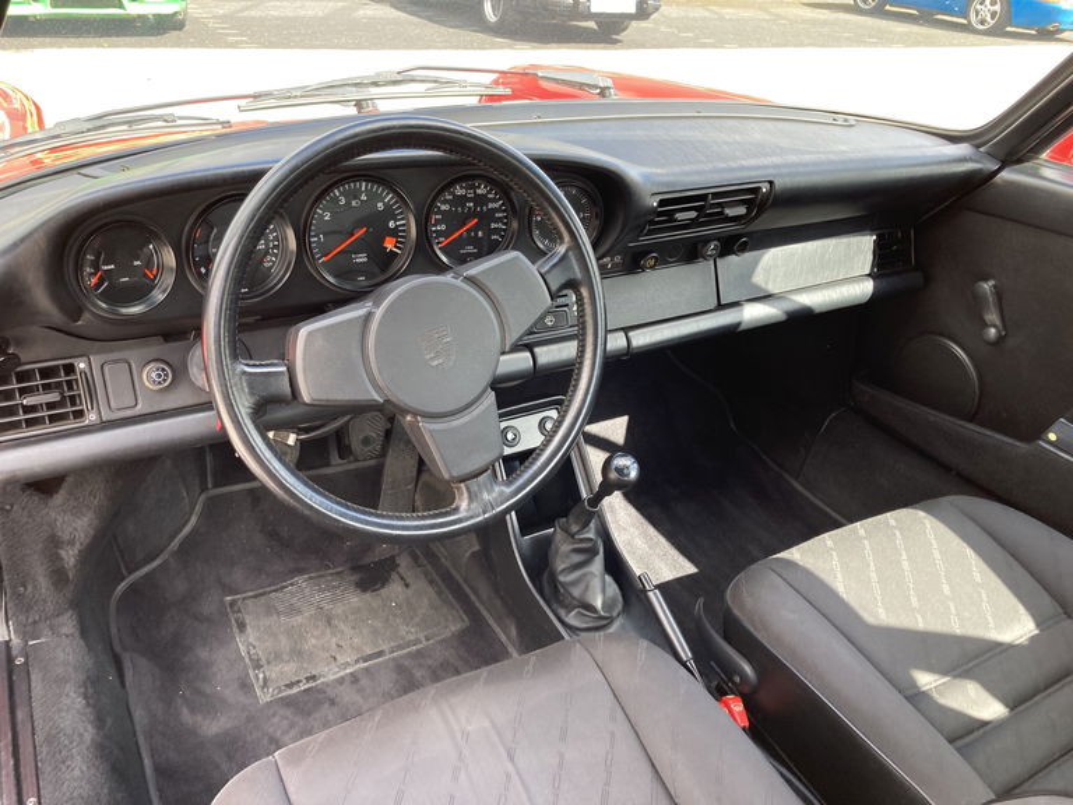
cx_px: 536
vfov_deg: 49.7
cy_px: 402
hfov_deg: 63.4
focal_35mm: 28
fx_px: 868
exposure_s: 1/121
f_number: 1.8
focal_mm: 3.99
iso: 50
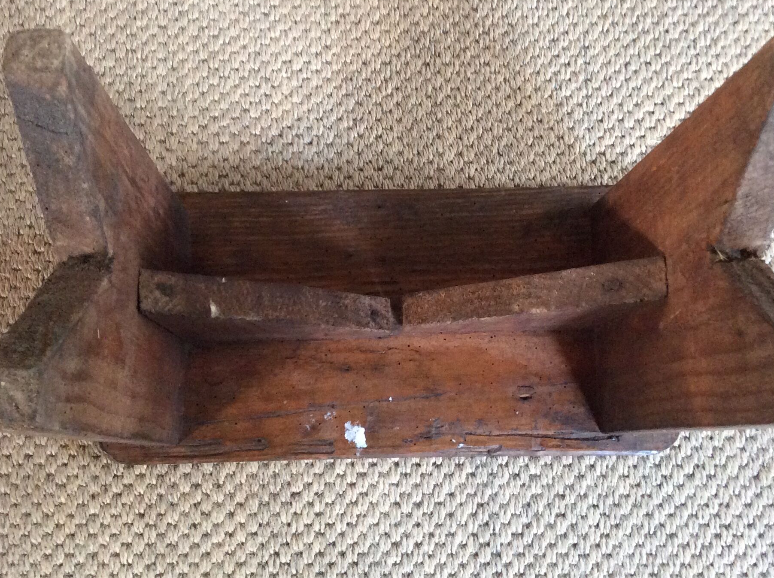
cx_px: 388
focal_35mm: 46
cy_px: 251
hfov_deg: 41.3
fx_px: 1027
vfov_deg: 31.4
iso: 200
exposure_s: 1/25
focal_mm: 3.3
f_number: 2.4
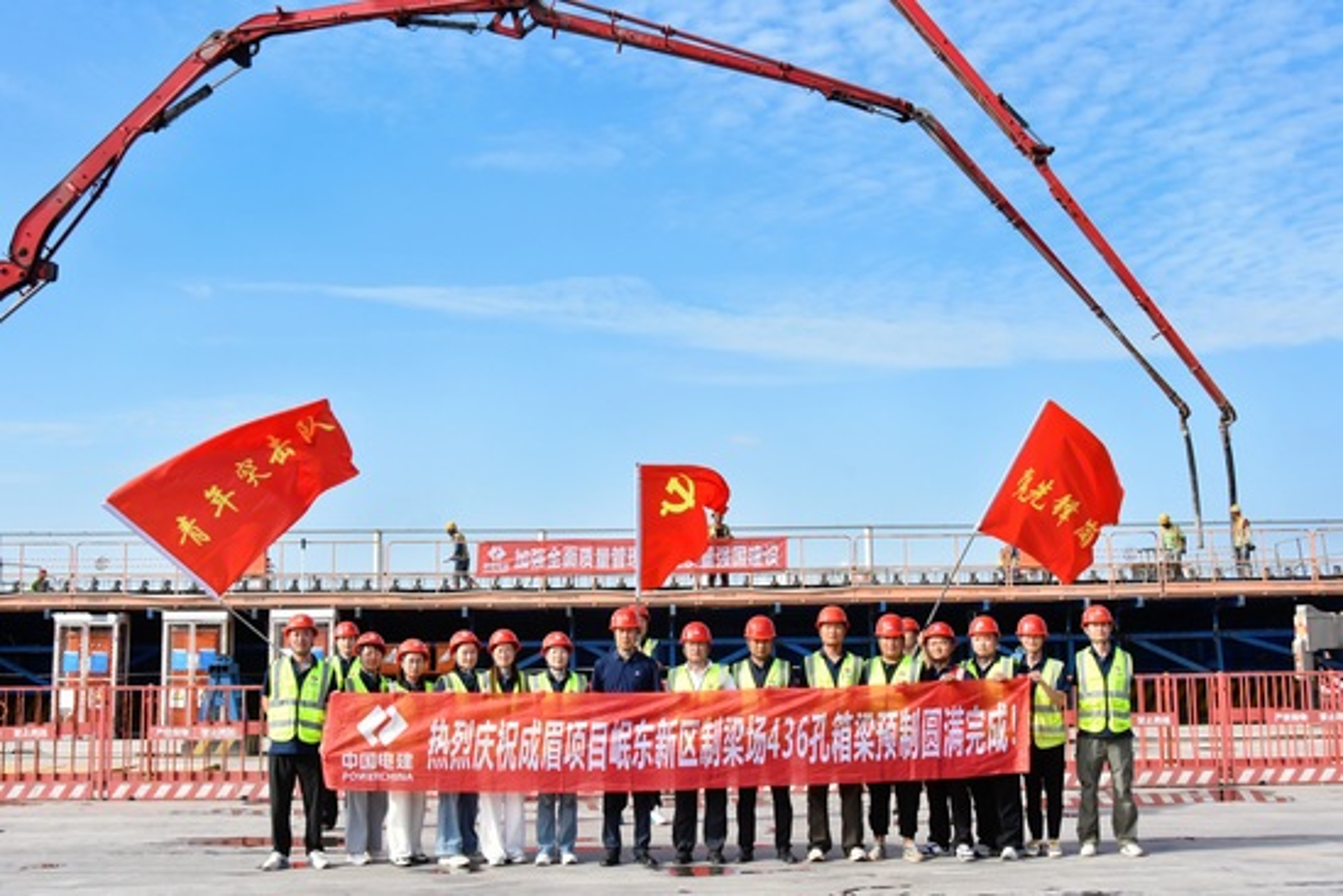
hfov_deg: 46.4
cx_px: 672
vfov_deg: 31.9
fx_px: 1567
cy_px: 448
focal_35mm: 42
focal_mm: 28
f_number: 13
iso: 640
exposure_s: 1/640
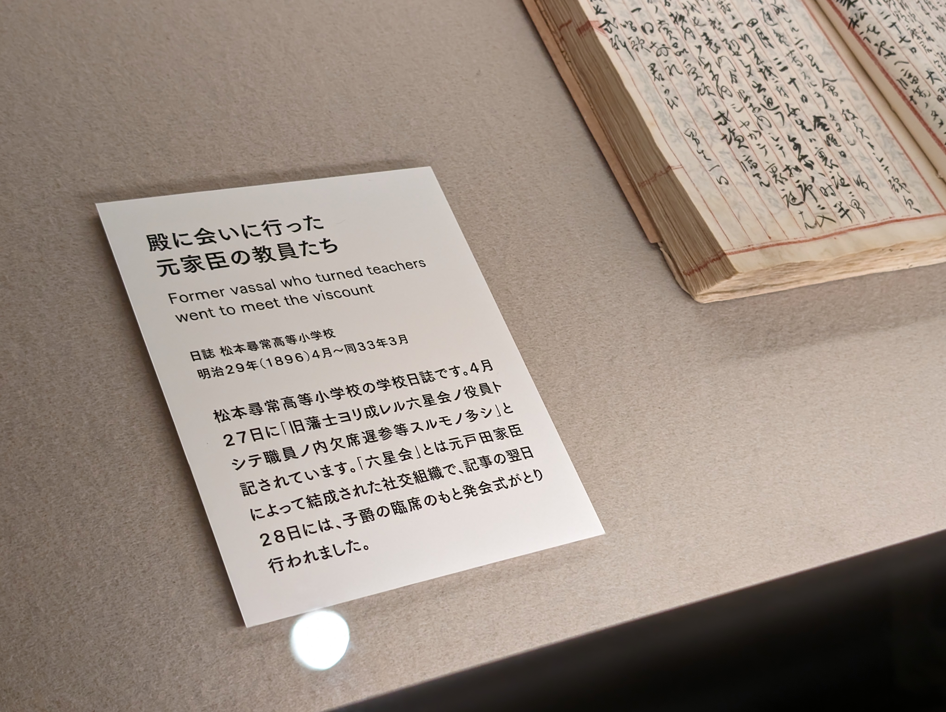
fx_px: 1341
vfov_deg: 29.7
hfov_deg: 38.9
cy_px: 356
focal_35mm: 49
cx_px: 473
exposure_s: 1/40
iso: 228
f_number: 1.68
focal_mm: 6.9
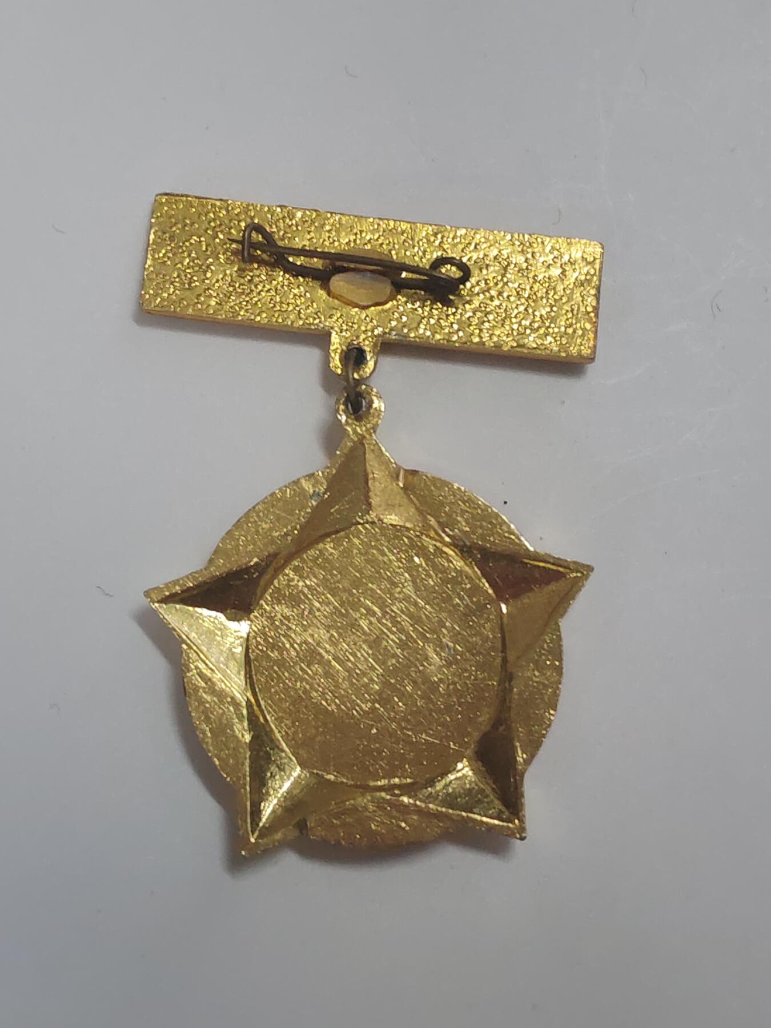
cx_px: 386
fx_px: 2019
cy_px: 514
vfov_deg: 28.6
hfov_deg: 21.6
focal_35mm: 68
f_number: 1.95
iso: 500
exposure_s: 1/33
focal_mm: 5.52
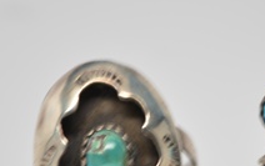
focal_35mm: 237
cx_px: 179
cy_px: 162
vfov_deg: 5.5
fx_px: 1717
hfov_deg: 8.8
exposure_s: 1/15
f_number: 5.6
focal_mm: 55
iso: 200
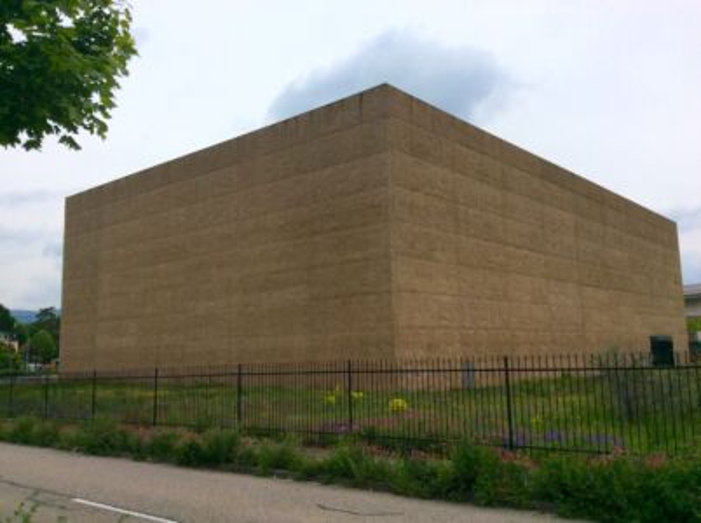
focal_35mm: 32
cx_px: 350
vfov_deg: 44.0
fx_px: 647
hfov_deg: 56.9
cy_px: 262
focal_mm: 3.3
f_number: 2.4
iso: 32
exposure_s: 1/2203
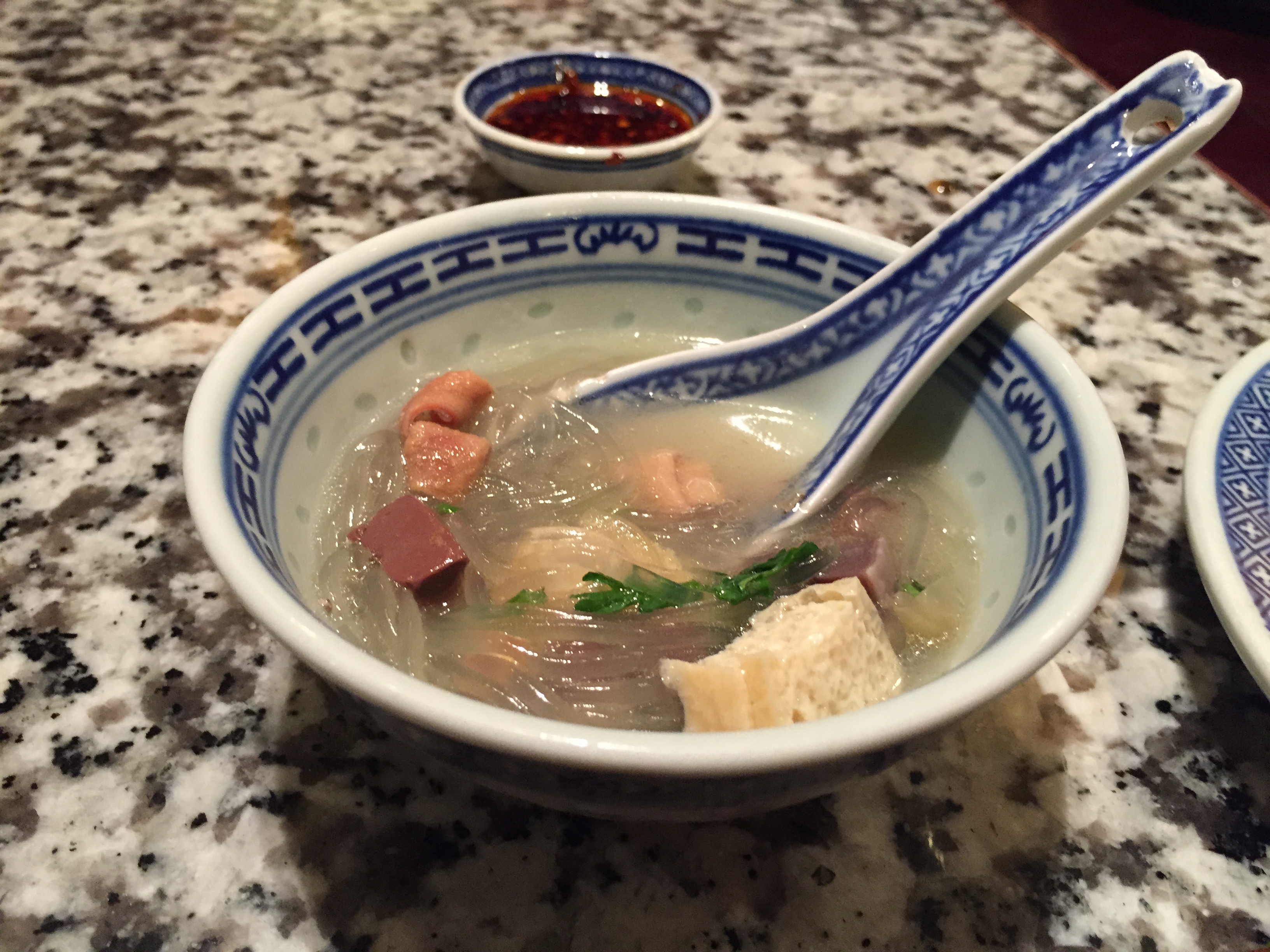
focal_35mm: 29
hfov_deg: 61.7
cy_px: 476
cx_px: 635
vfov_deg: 48.2
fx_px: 1064
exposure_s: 1/30
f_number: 2.2
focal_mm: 4.15
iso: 160
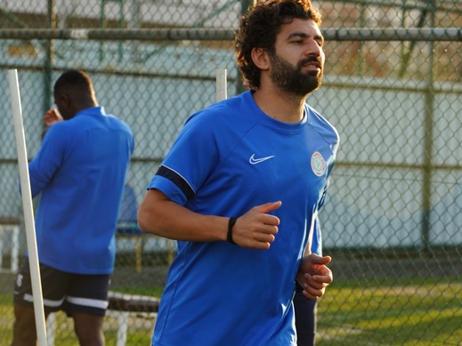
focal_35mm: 149
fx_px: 1988
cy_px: 184
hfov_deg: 13.2
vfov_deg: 10.0
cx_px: 190
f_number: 5.6
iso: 500
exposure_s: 1/400
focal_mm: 120
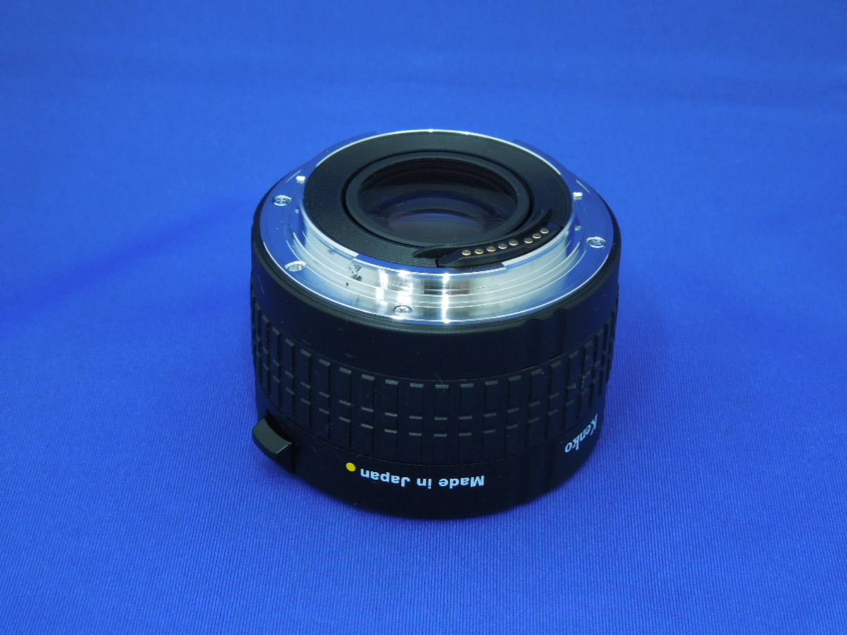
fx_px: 1688
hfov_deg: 28.2
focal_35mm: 69
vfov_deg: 21.3
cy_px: 318
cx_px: 424
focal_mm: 12.5
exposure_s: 1/25
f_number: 4.4
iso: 400
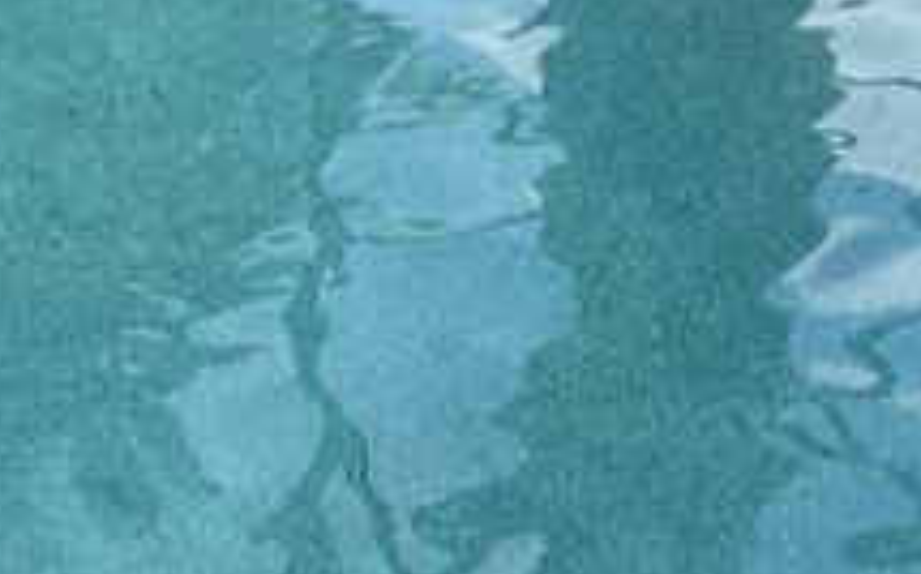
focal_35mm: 87
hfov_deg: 22.1
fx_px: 2182
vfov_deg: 13.3
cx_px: -169
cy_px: -488
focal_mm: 5.1
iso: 32
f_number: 1.6
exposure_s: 1/848
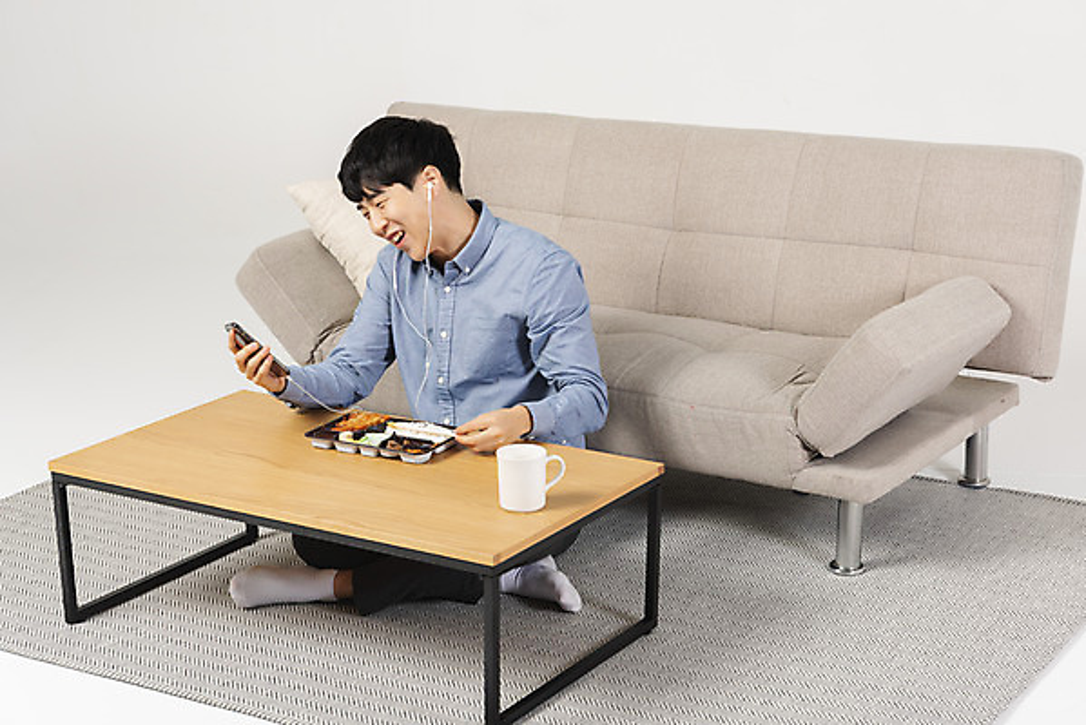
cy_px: 362
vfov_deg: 19.5
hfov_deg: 28.8
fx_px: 2113
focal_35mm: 70
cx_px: 543
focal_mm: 70
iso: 100
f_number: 13
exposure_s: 1/125
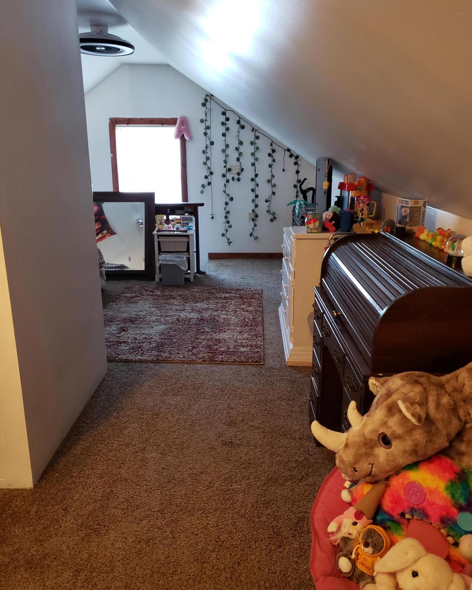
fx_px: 489
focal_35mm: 28
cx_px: 242
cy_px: 299
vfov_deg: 62.2
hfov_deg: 51.5
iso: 250
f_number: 1.5
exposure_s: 1/17
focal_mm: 4.3
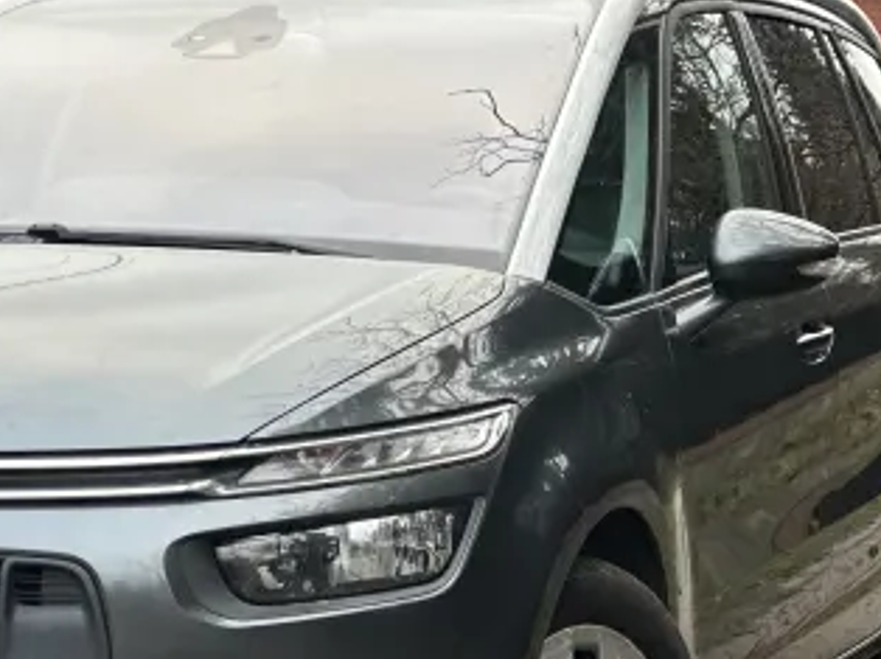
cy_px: 435
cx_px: 227
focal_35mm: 157
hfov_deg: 12.6
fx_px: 3993
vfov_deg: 9.4
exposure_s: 1/97
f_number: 2.8
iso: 250
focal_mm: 9
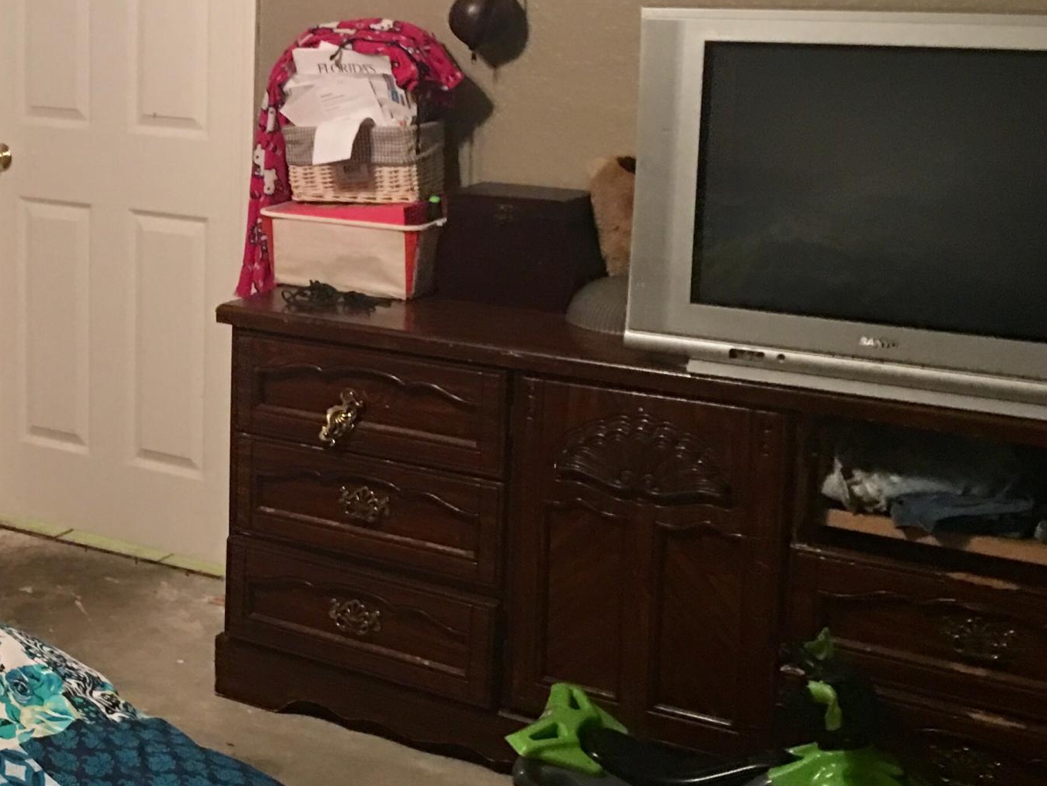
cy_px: 257
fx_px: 1936
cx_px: -12
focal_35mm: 64
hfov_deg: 28.3
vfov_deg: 22.8
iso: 50
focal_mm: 4.15
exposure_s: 1/4
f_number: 2.2
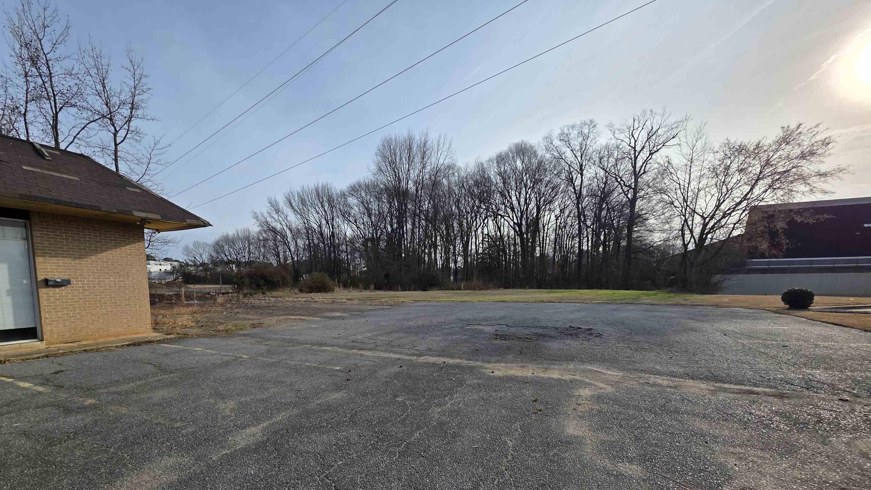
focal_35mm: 15
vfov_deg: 68.6
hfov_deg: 102.9
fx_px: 346
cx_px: 415
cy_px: 325
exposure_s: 1/3282
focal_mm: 2.2
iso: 40
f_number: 1.9
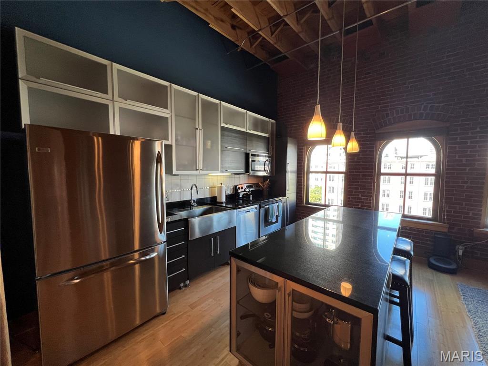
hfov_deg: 106.2
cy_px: 183
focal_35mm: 13
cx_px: 244
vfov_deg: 89.9
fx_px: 183
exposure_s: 1/120
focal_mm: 1.57
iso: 125
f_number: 1.8
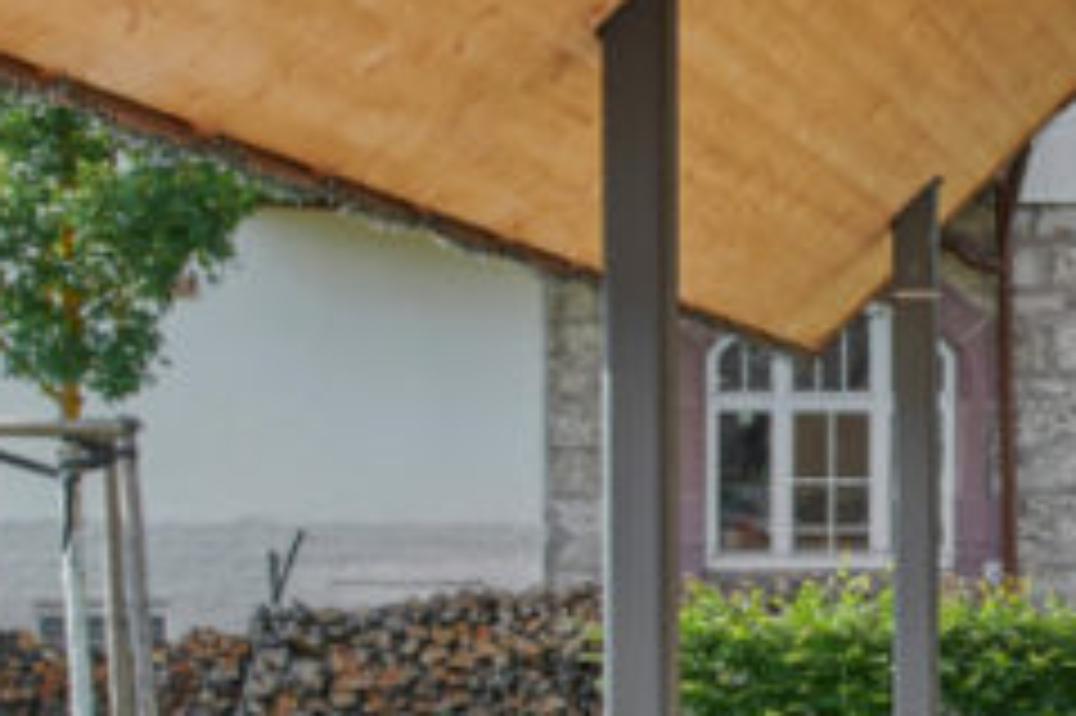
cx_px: 1450
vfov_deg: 13.3
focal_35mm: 103
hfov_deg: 18.3
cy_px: 414
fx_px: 3076
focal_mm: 24
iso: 100
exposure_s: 1/60
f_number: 8
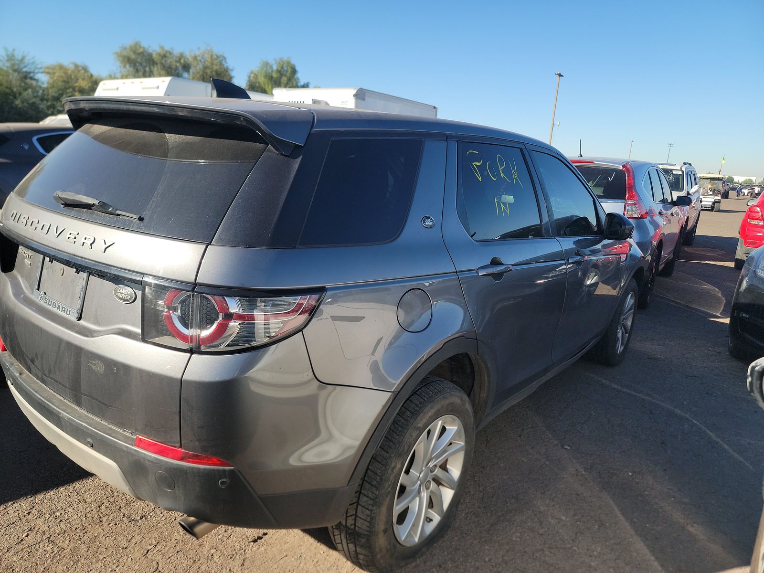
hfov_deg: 71.6
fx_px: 530
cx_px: 382
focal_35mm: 24
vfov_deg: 56.8
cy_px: 286
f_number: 1.8
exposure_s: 1/546
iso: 50
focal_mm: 6.7
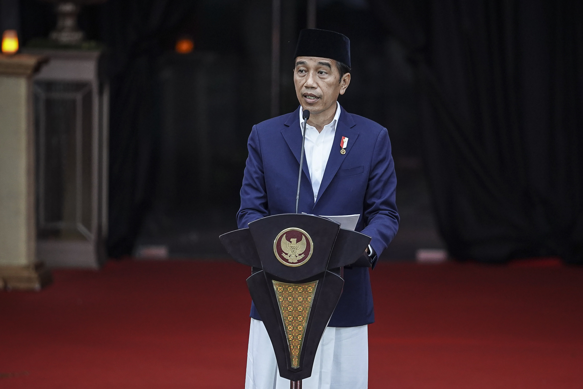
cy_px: 194
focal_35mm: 300
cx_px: 292
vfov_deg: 4.6
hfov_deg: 6.9
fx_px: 4858
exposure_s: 1/500
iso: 1250
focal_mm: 200
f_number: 2.8
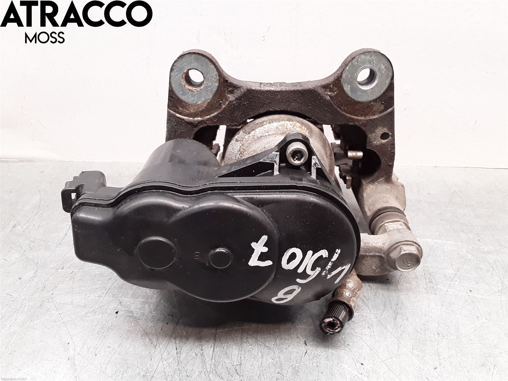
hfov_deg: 63.4
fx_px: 411
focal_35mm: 28
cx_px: 254
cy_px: 190
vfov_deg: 49.7
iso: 100
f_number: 1.9
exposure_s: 1/50
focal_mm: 2.91
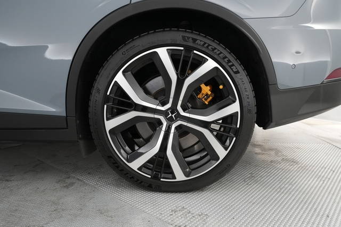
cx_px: 170
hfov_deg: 69.4
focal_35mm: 26
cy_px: 114
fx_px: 246
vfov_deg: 49.5
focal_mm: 26
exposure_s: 1/100
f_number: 4.5
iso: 4000
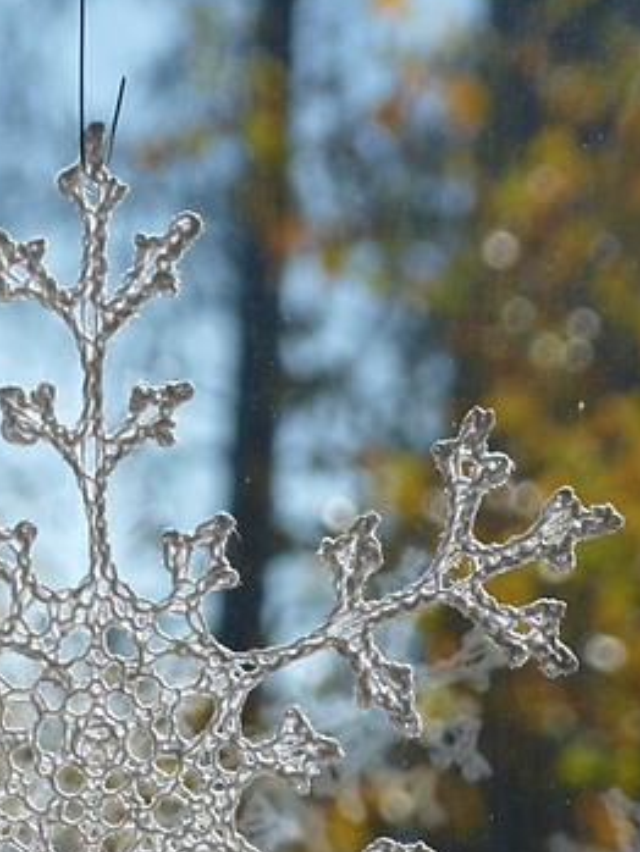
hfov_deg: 3.6
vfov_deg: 4.8
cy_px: 749
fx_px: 10126
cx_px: 117
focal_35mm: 411
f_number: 5.9
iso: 100
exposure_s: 1/400
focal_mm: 40
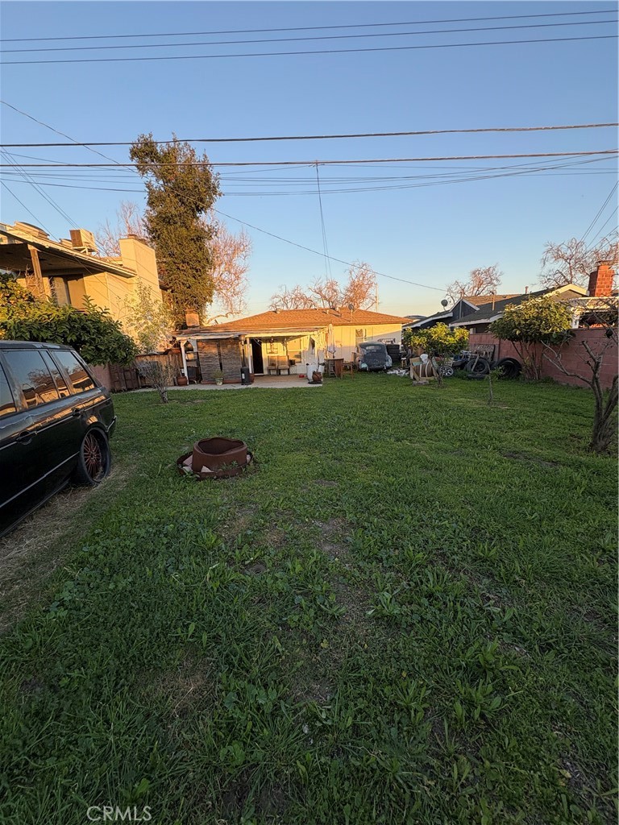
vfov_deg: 102.1
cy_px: 412
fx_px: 334
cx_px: 310
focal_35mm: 14
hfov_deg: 85.7
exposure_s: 1/328
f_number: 2.2
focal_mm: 2.22
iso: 40
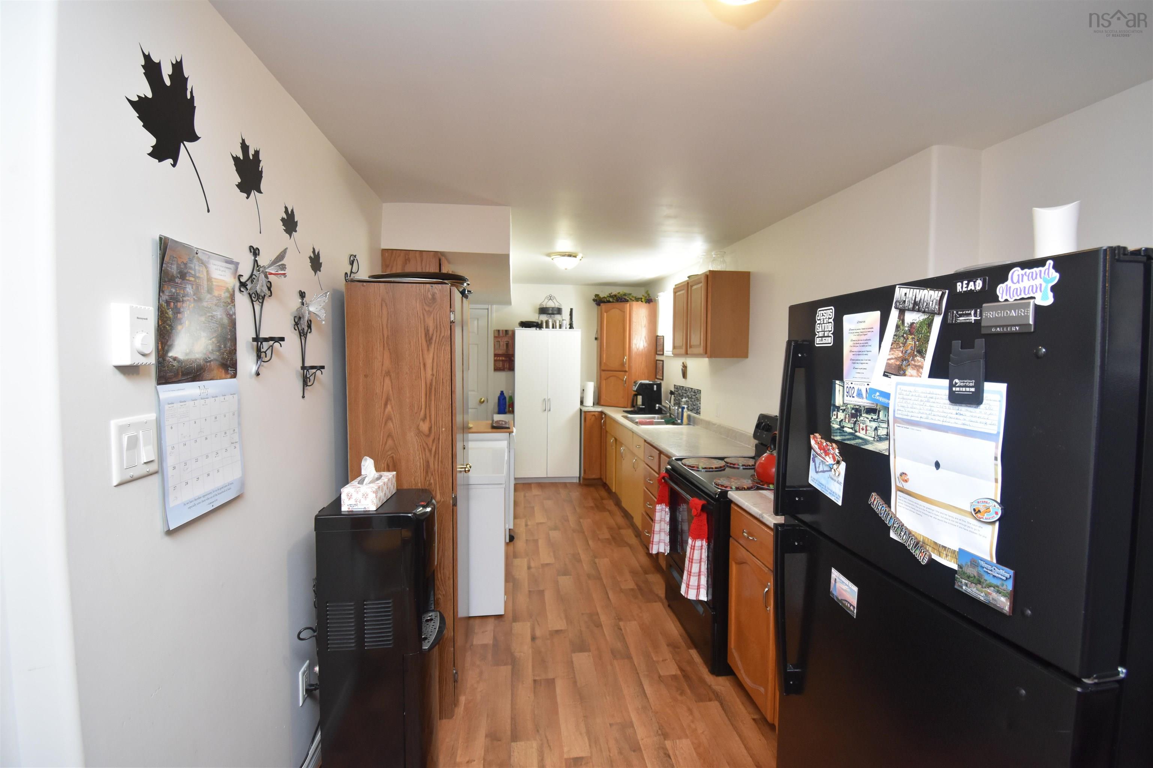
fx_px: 480
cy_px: 384
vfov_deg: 77.3
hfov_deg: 100.4
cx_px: 576
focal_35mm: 15
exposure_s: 1/60
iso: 1400
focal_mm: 10
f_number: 4.5
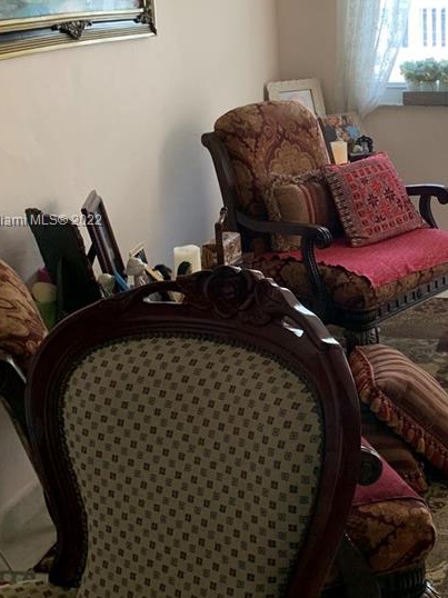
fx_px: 1002
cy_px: 221
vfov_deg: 33.1
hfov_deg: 24.5
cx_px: 399
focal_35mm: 58
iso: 100
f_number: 1.8
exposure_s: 1/73
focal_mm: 4.25
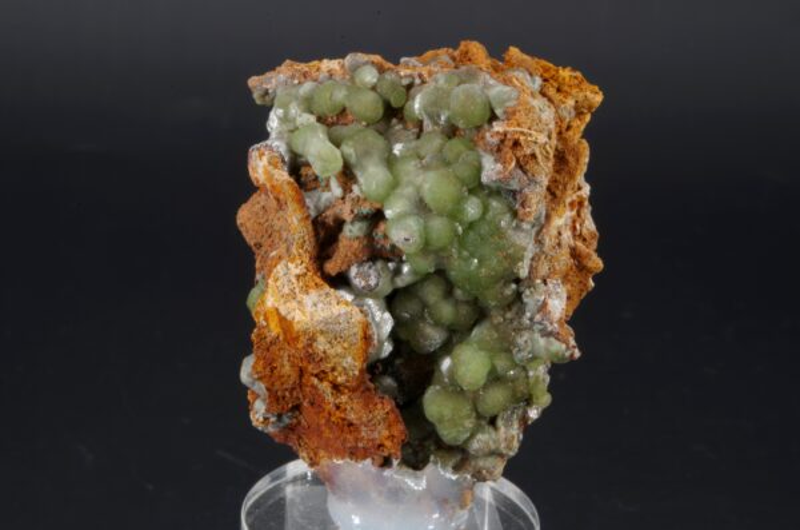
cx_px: 400
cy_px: 265
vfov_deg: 18.8
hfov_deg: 28.1
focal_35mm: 72
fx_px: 1596
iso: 100
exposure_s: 1
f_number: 7.1
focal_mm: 47.5
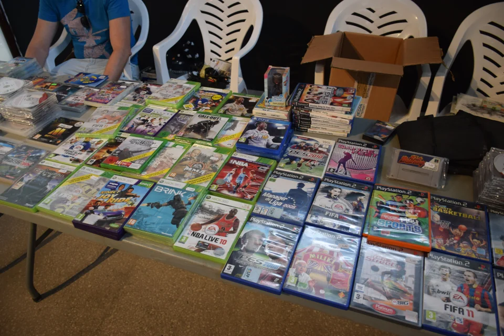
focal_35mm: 27
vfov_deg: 47.9
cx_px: 252
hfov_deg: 67.4
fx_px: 378
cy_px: 168
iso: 450
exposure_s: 1/60
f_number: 4
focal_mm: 18
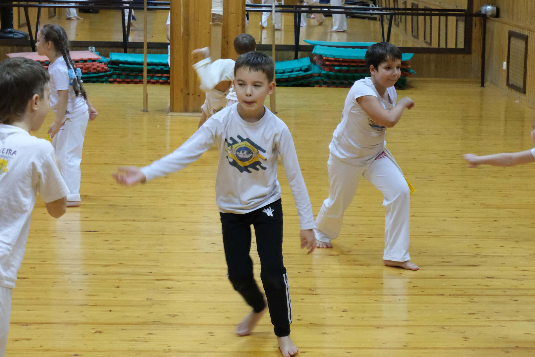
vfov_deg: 14.9
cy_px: 160
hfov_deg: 22.1
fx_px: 1367
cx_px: 355
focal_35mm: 92
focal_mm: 45
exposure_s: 1/90
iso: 6400
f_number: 5.6
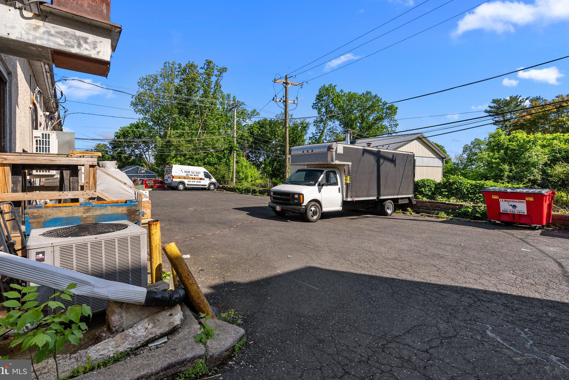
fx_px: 269
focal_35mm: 17
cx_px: 268
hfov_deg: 93.2
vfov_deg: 70.4
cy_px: 179
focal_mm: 16
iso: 800
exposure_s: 1/640
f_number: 11
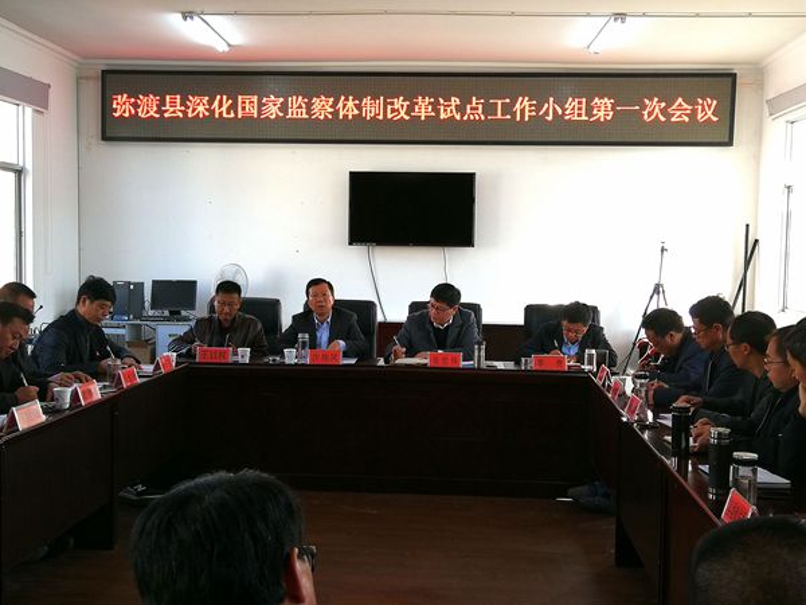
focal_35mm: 42
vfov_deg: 34.3
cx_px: 403
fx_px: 978
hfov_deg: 44.8
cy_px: 302
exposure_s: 1/60
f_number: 2.2
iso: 80
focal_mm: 3.95
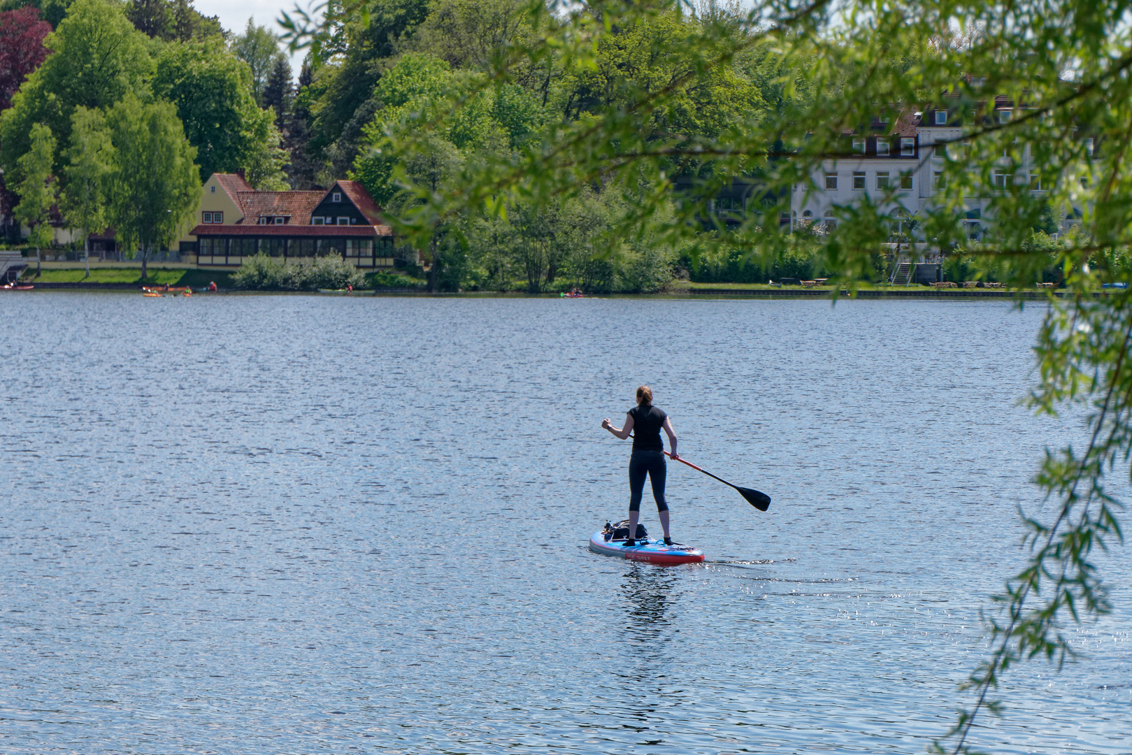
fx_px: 5881
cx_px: 566
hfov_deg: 11.0
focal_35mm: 187
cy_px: 378
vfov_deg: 7.3
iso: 125
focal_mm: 68.4
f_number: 6.3
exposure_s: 1/800
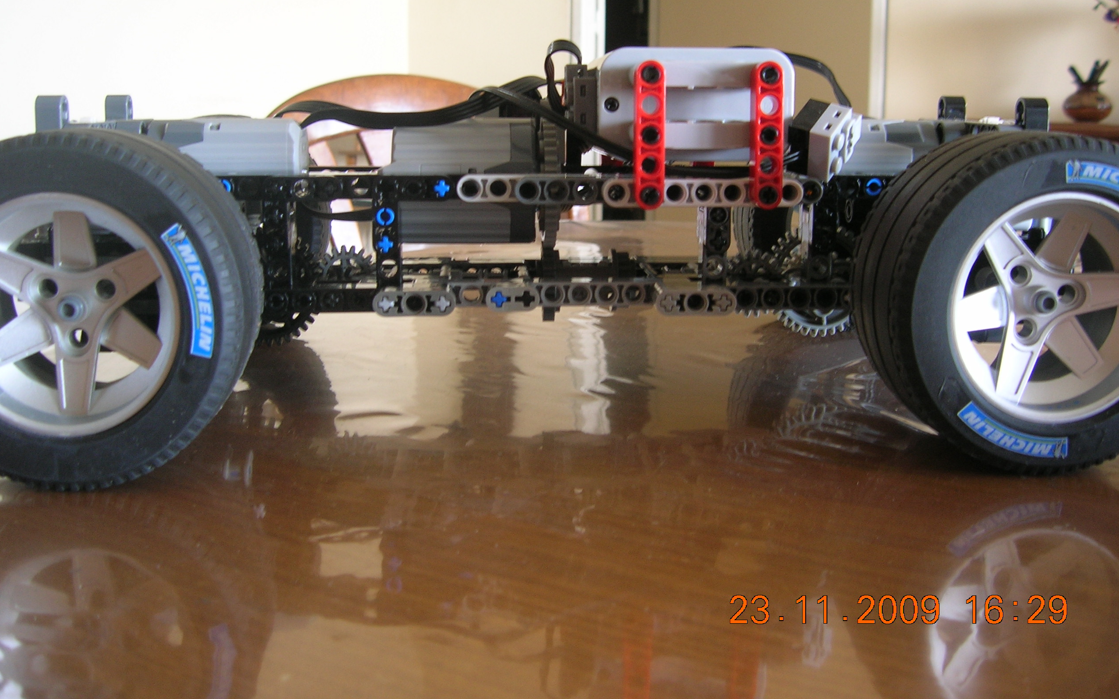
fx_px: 1128
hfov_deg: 52.7
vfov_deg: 34.3
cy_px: 269
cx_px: 563
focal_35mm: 37
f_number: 2.9
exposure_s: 1/4.9
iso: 50
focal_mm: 5.7
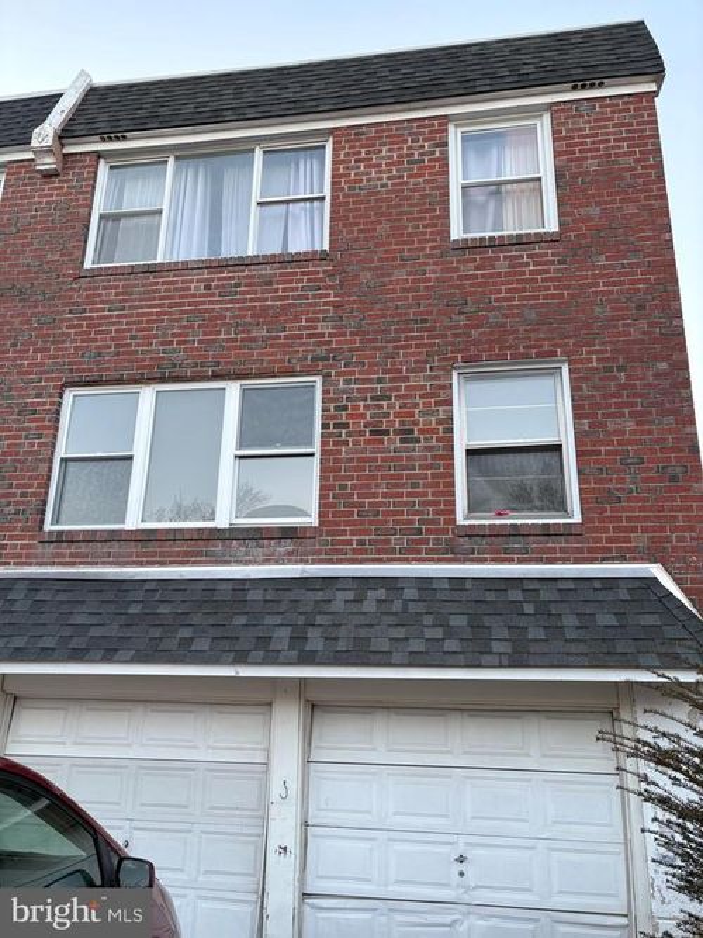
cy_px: 469
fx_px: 704
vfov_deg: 67.3
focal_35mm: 26
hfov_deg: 53.0
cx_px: 352
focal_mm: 5.96
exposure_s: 1/121
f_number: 1.6
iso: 100
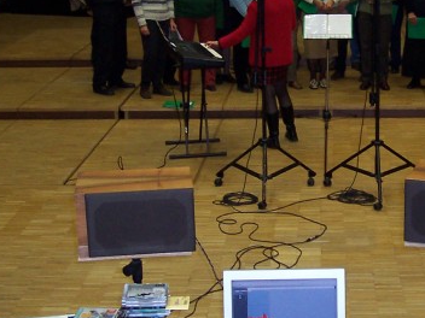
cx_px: 354
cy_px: 143
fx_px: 1031
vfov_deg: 17.6
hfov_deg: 22.9
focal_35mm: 84
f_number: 2.8
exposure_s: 1/60
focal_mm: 5.6
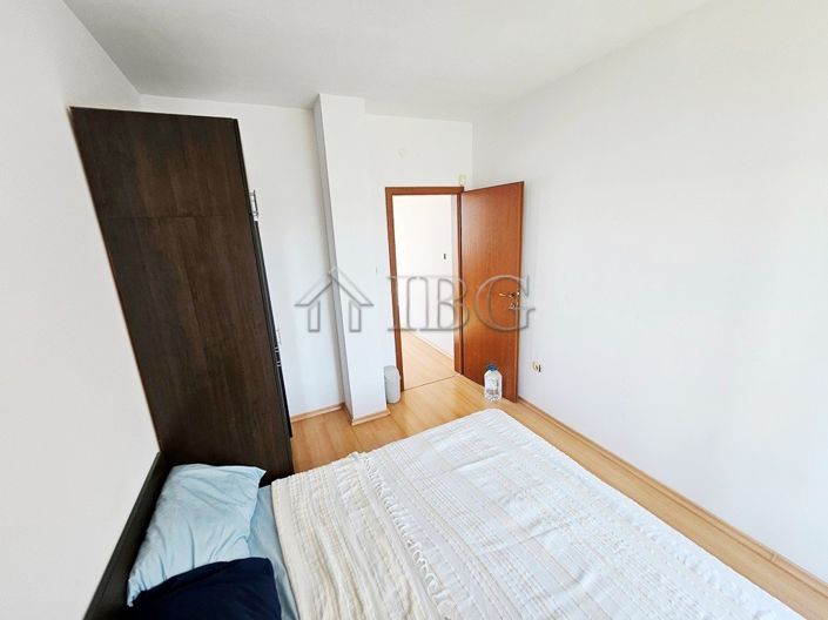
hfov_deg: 106.2
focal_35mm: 13
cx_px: 414
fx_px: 311
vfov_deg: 89.9
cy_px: 310
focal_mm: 1.7
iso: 50
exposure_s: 1/50
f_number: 2.2
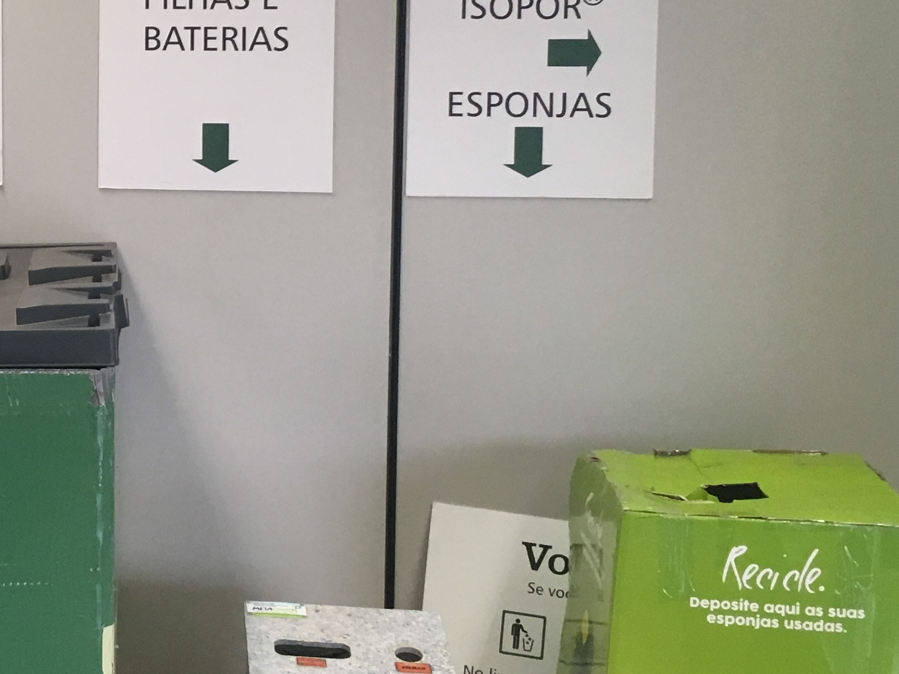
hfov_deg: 25.2
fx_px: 1896
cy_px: 173
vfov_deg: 20.0
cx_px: -39
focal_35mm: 73
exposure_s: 1/30
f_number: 2.2
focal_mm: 4.15
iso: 100
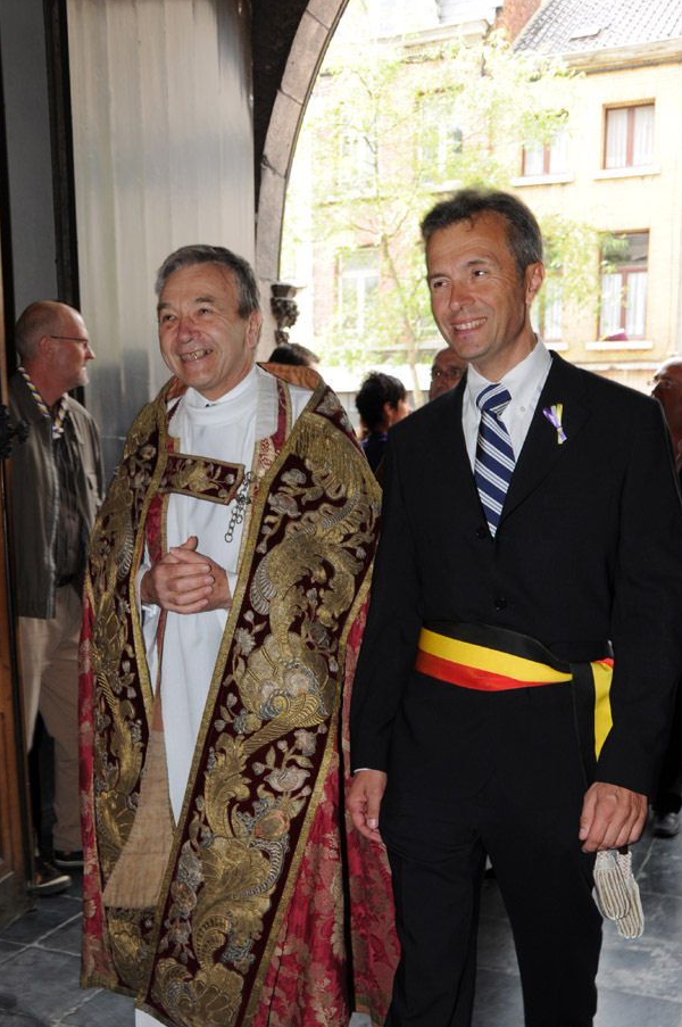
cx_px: 315
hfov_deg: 33.3
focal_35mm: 40
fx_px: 1139
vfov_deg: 47.8
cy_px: 672
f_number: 5
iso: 250
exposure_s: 1/60
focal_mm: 20
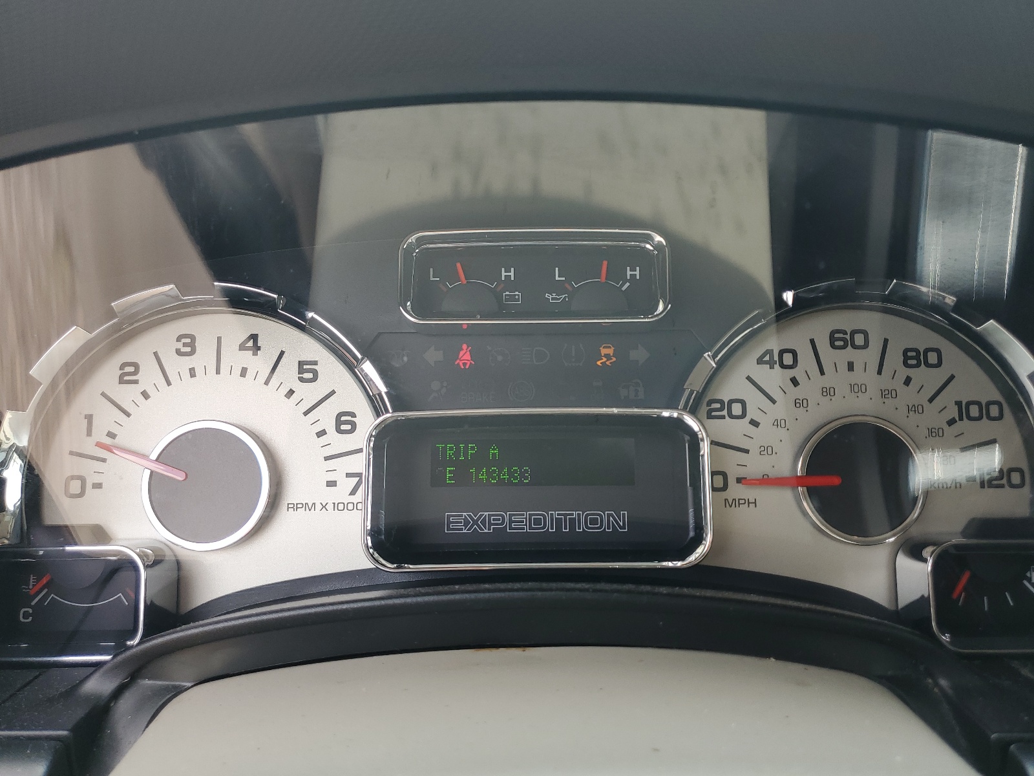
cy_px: 388
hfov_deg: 67.3
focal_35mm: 26
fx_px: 777
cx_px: 517
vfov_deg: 53.1
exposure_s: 1/250
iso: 50
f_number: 1.5
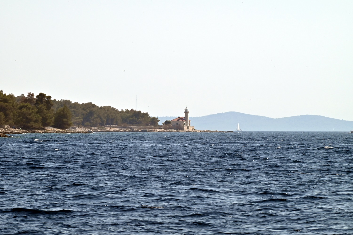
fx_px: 2942
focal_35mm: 300
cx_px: 176
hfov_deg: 6.9
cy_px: 118
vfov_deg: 4.6
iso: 560
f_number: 29
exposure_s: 1/320
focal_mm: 300
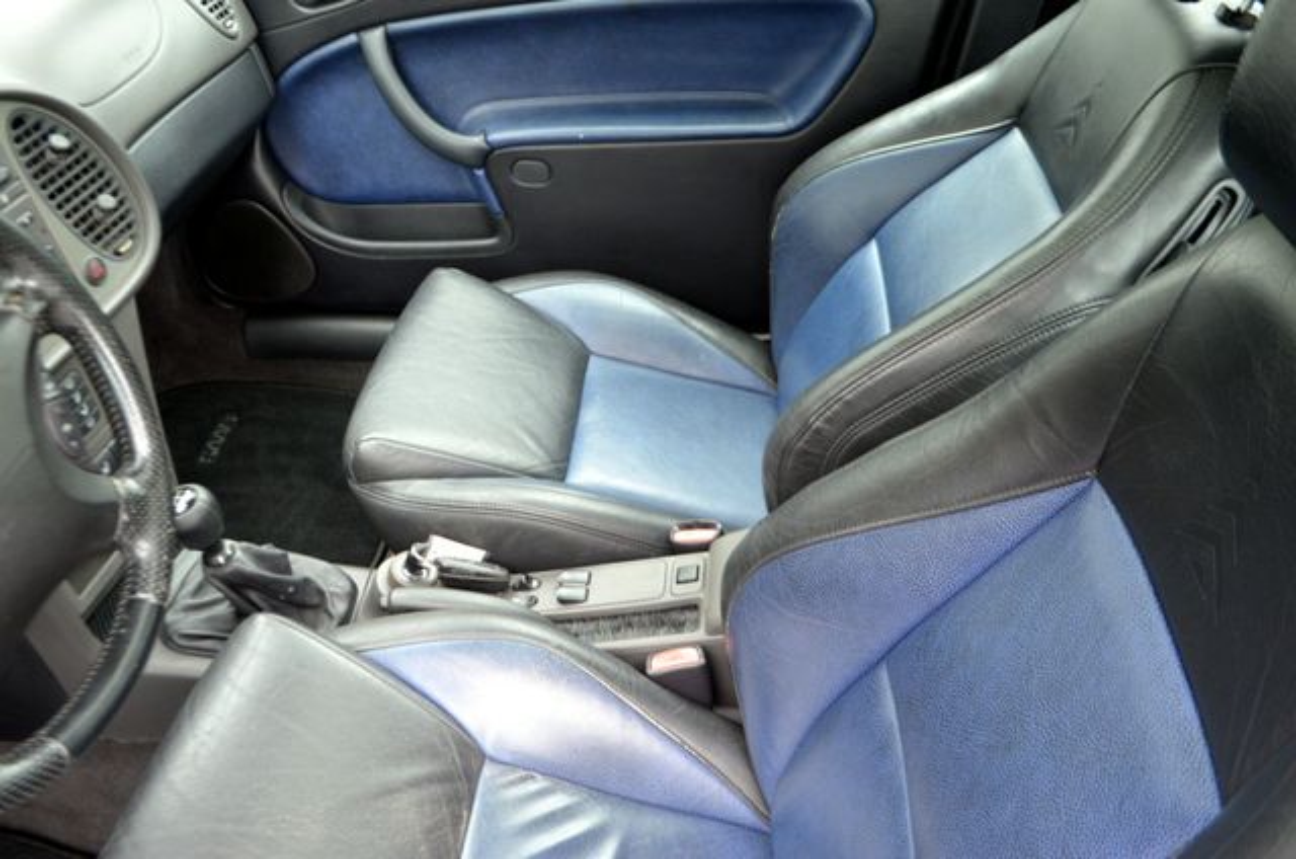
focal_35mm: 30
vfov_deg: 43.4
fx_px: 1078
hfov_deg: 62.0
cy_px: 430
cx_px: 648
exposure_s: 1/60
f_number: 4
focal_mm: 20
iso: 450
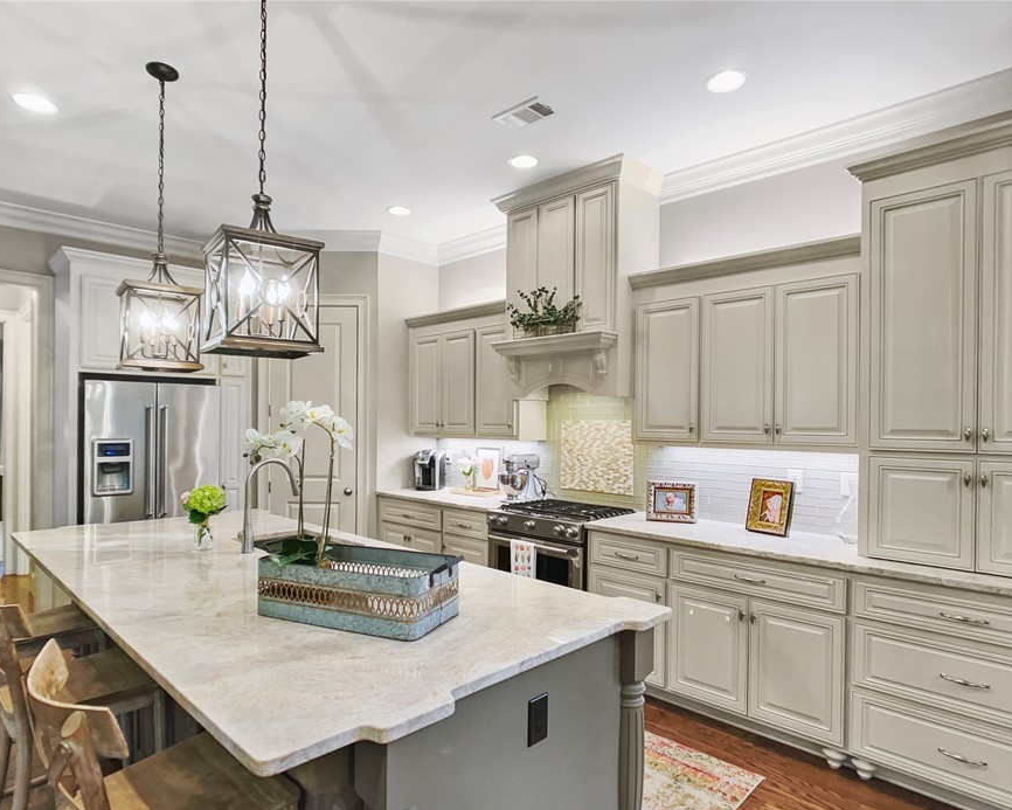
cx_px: 493
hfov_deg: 58.8
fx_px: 899
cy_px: 448
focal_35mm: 30
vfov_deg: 48.4
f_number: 1.5
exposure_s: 1/60
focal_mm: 5.7
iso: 320
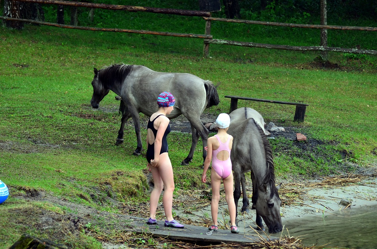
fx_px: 1912
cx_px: 188
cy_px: 124
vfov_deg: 7.5
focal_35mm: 183
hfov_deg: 11.3
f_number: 4.8
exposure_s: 1/125
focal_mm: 122
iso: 400
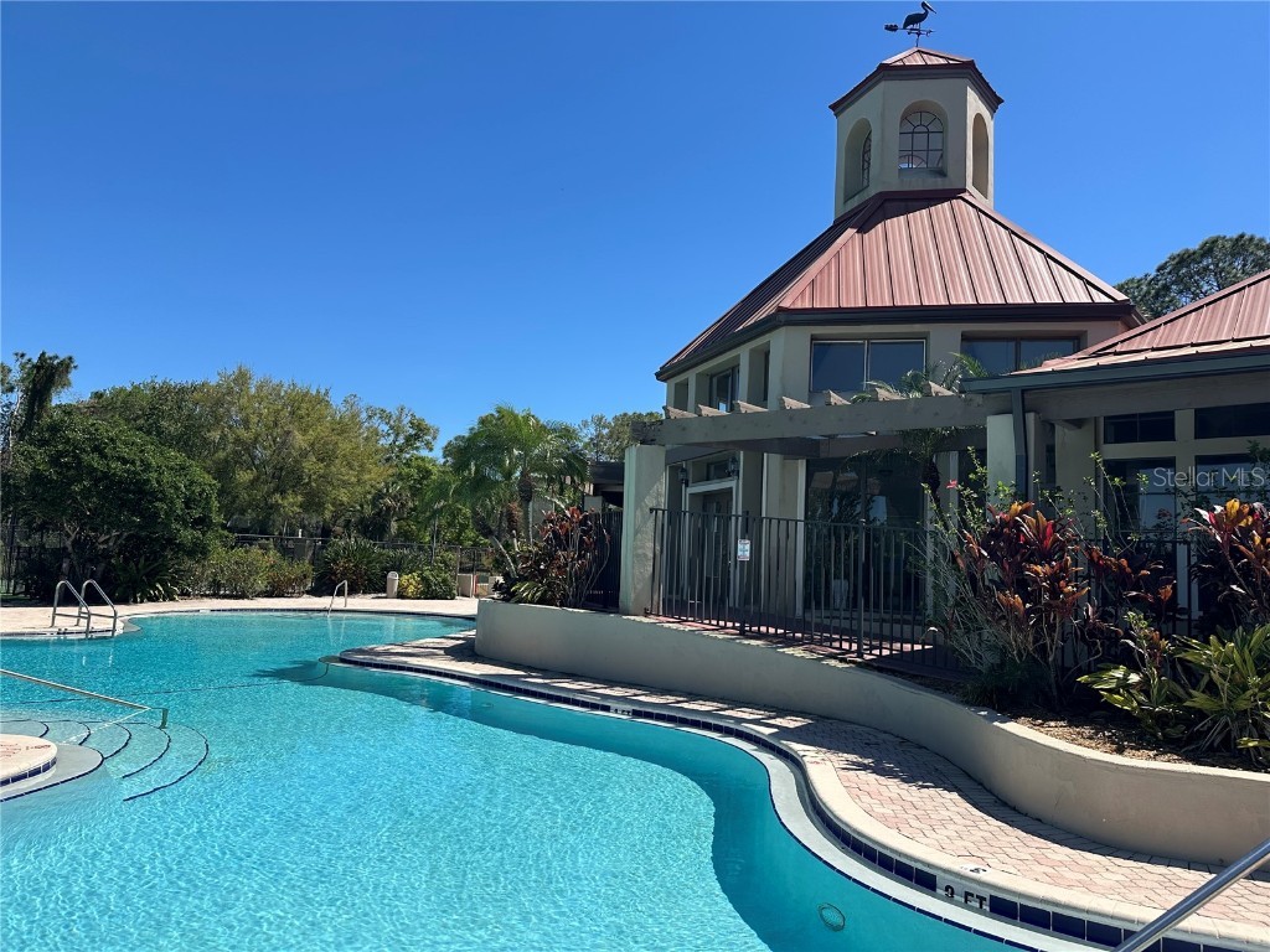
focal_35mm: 24
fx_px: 881
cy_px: 476
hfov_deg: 71.6
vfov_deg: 56.8
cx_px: 635
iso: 80
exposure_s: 1/5263
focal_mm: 6.86
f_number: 1.78
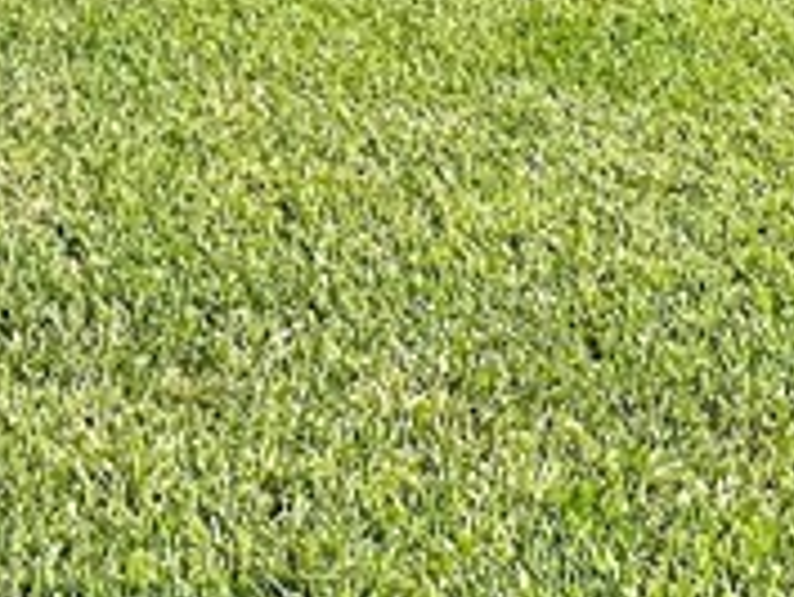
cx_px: -202
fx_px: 1721
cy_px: -534
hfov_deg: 23.4
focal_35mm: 75
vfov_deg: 16.1
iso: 32
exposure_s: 1/1024
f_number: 1.8
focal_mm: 1.57
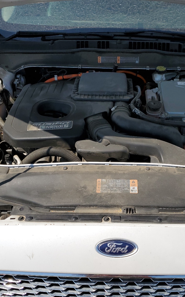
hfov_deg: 34.1
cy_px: 148
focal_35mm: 37
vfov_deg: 52.7
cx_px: 122
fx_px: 298
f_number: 1.5
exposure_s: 1/5000
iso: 50
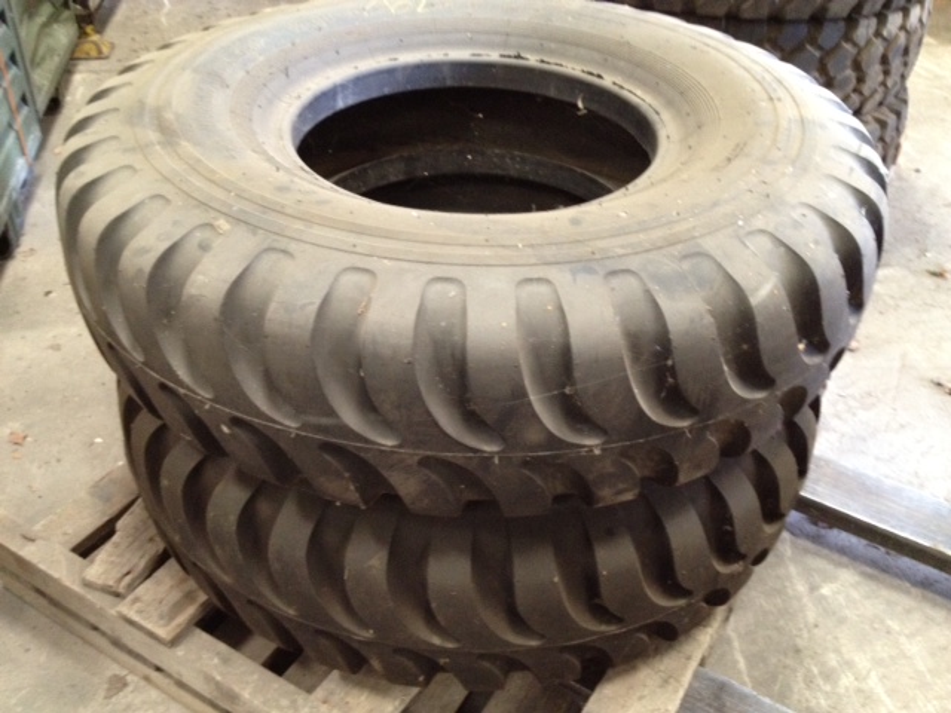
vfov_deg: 40.7
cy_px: 356
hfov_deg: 52.6
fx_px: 962
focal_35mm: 35
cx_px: 476
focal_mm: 4.28
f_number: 2.4
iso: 320
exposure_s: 1/20
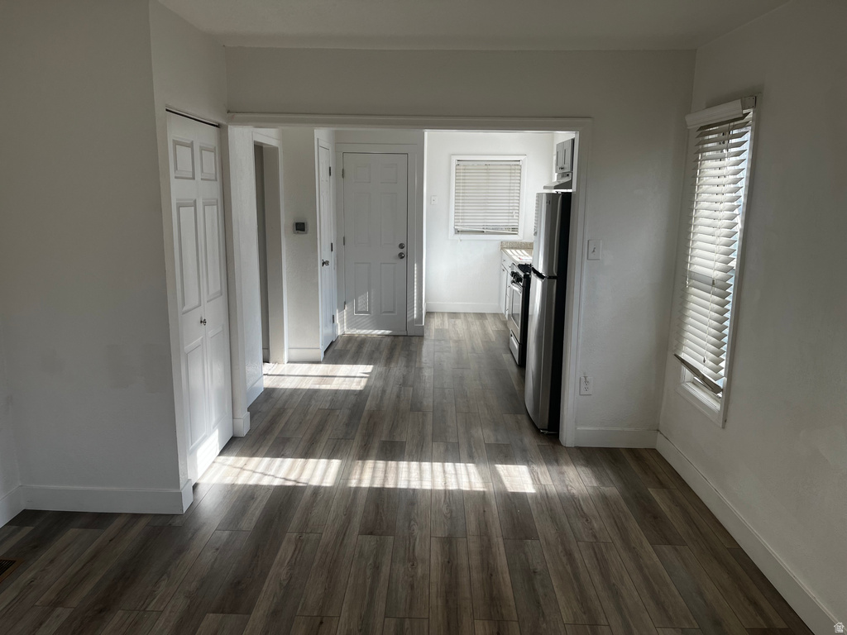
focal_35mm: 26
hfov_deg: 67.3
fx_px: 636
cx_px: 424
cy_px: 318
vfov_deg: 53.1
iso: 50
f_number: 1.6
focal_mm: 5.1
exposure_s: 1/397
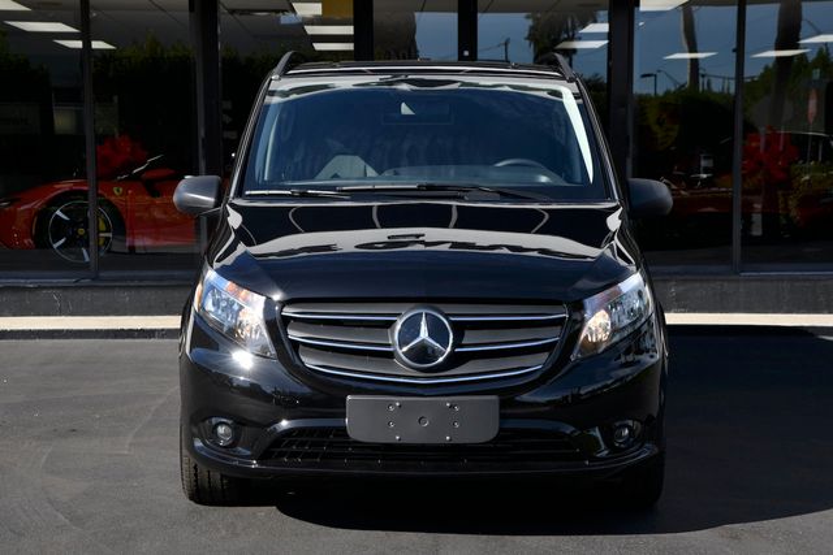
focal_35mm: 70
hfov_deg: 28.8
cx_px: 416
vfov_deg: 19.5
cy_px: 278
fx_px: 1620
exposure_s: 1/160
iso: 125
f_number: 10
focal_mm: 70
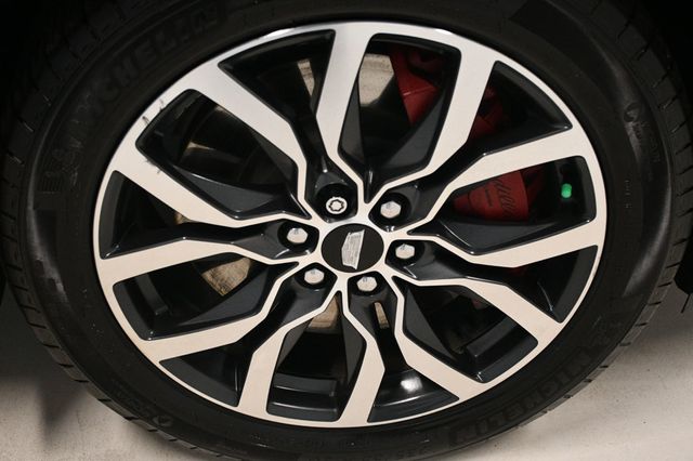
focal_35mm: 60
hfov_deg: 33.4
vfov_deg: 22.6
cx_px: 346
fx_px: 1154
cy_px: 230
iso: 2200
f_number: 4.5
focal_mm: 40
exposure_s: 1/125
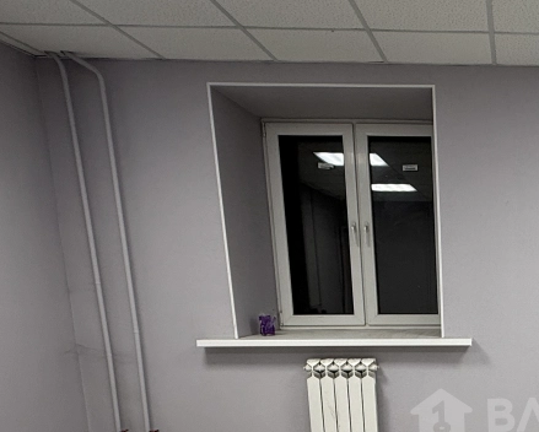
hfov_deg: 40.3
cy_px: 411
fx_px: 623
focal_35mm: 39
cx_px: 554
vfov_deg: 35.4
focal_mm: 2.22
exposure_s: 1/100
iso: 100
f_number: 2.2
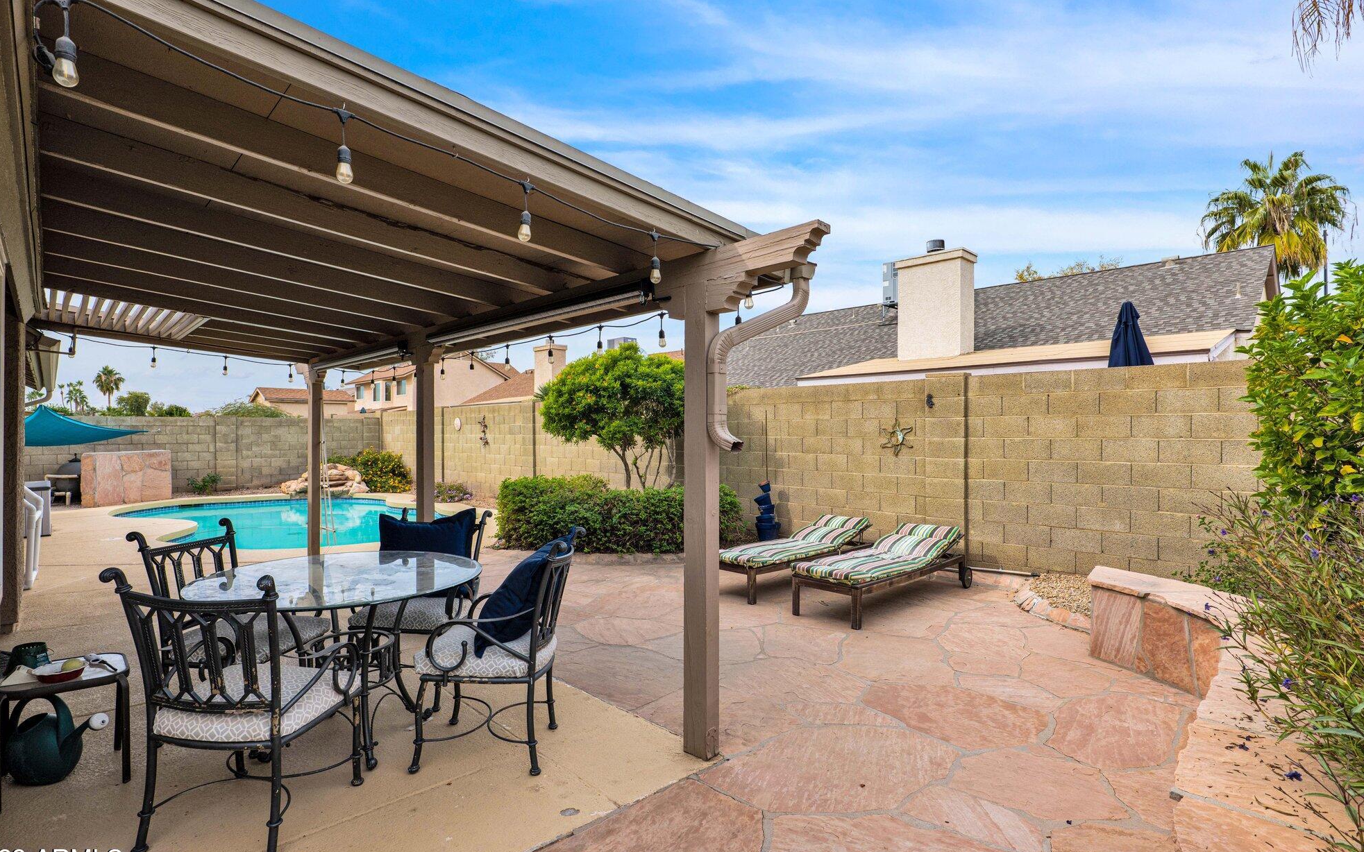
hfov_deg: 94.4
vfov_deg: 68.0
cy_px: 429
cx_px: 675
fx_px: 632
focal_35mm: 17
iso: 500
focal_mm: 16
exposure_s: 1/400
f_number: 8
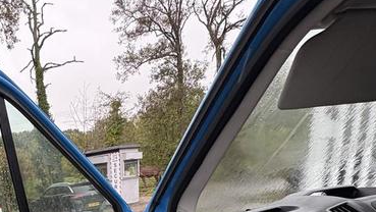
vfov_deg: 25.5
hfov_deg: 48.8
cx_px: 45
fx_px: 369
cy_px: 303
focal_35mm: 37
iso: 125
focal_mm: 2.22
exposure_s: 1/99
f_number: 2.2
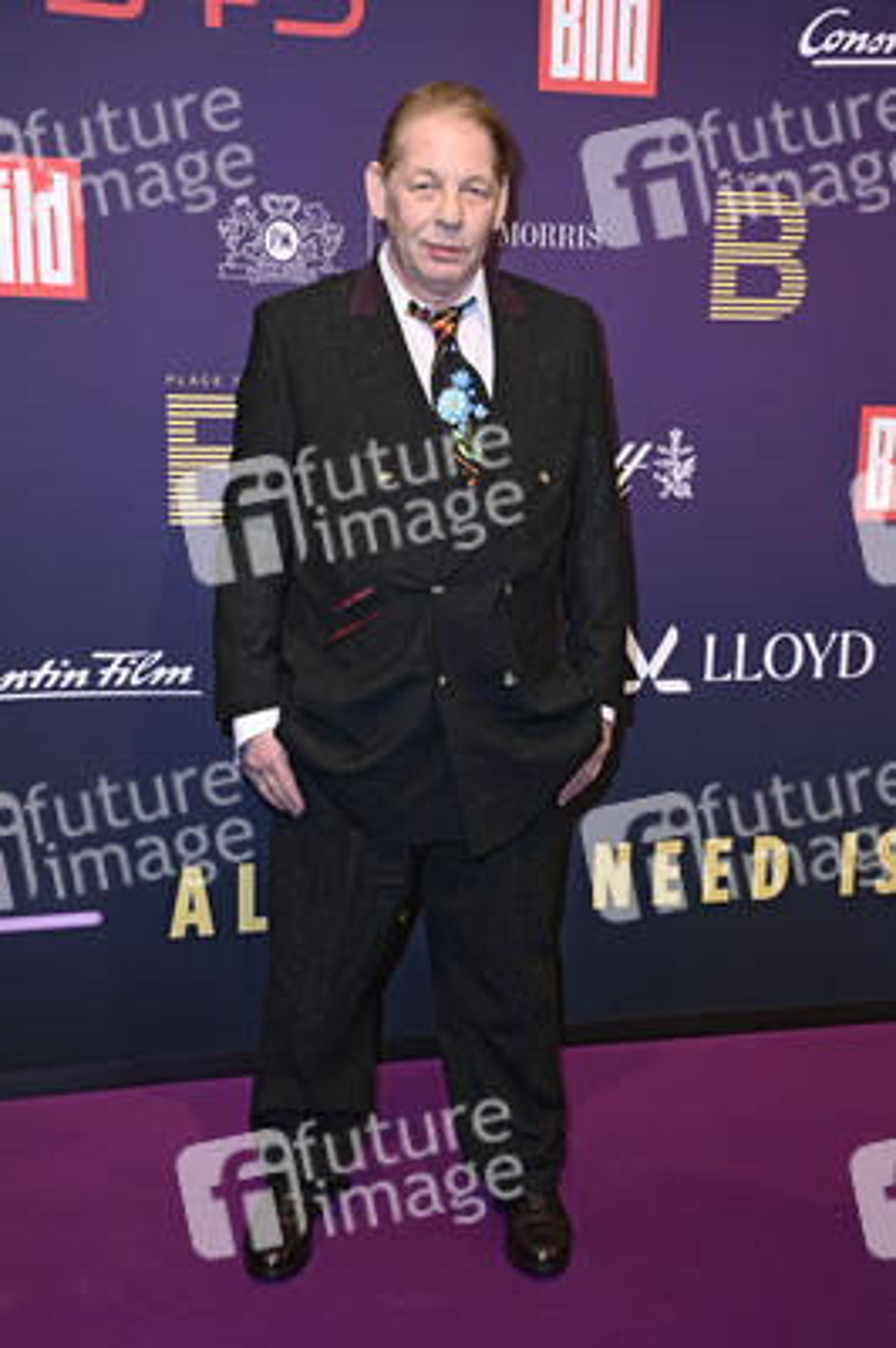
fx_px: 1683
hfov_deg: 29.8
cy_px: 674
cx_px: 448
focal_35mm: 45
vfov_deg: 43.6
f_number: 6.3
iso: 500
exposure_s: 1/250
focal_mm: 45
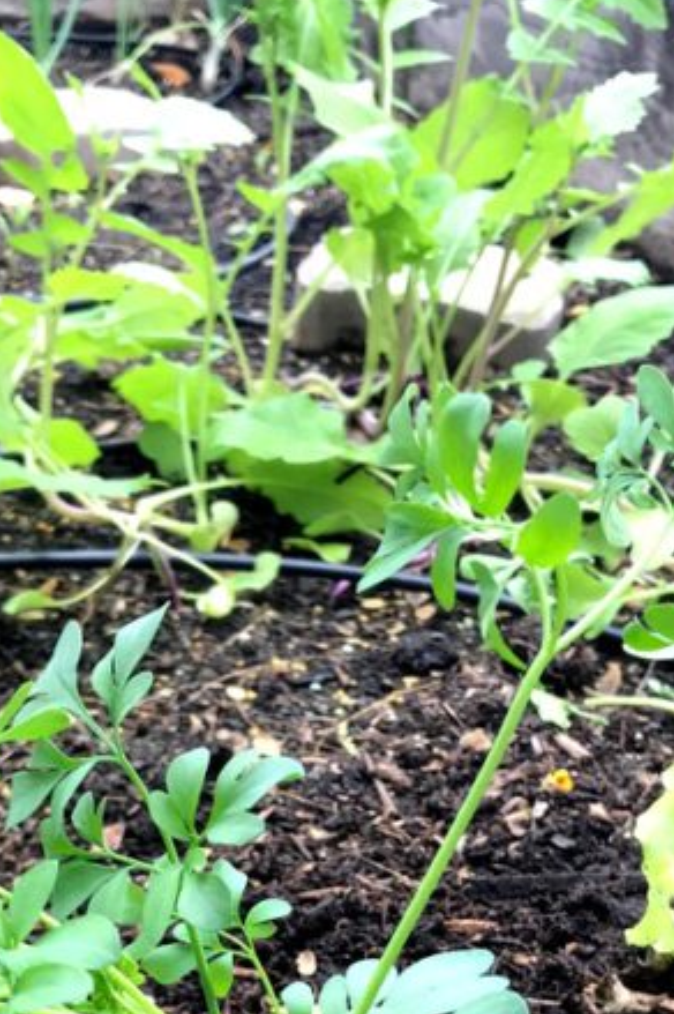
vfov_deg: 28.1
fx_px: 1913
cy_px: 984
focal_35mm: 68
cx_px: 272
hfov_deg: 20.0
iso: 20
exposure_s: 1/150
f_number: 1.8
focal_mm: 3.99
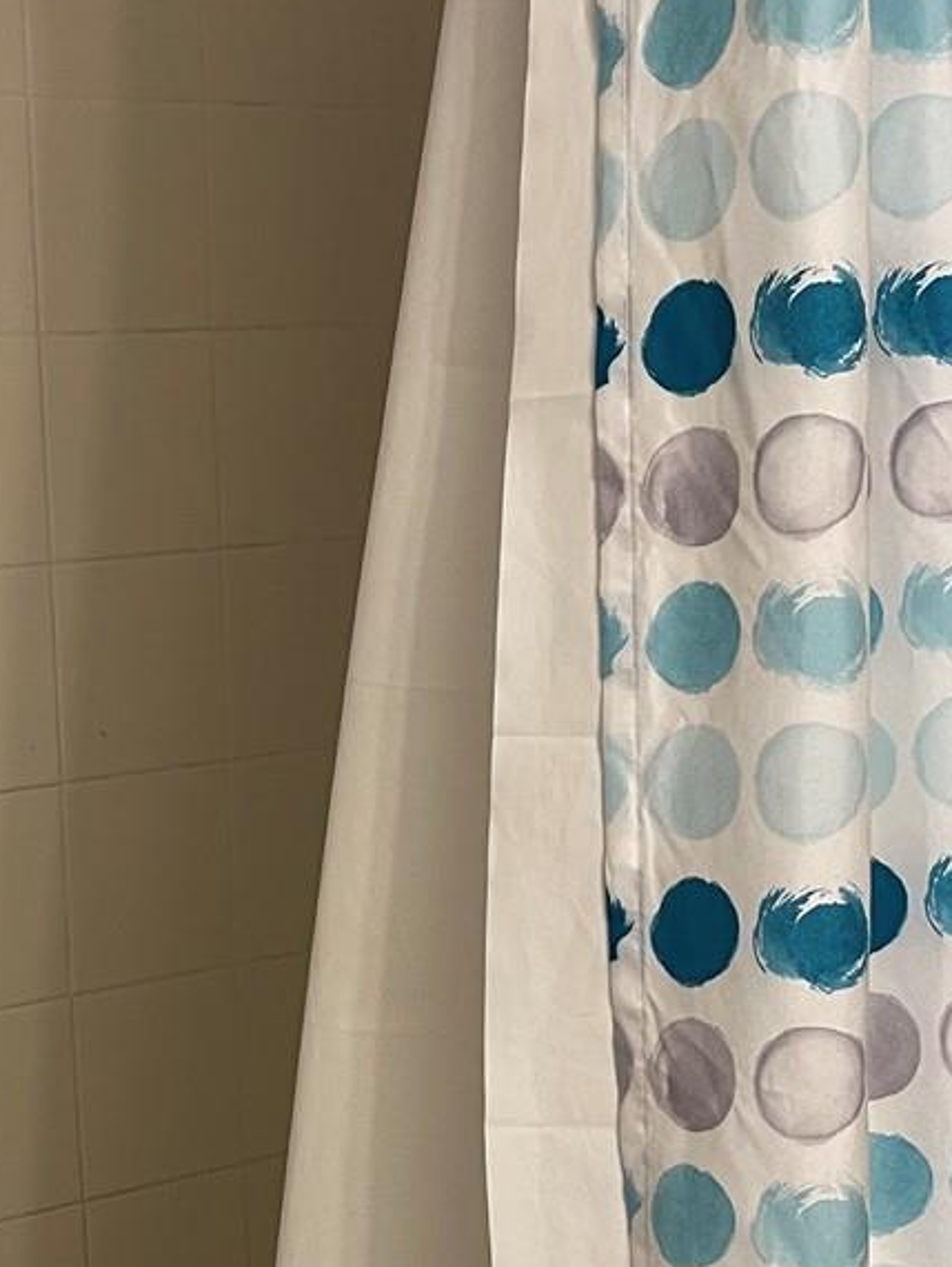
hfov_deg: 19.9
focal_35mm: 70
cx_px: -140
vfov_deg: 27.2
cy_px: 1023
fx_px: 2564
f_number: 1.6
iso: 80
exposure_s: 1/60
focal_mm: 5.1
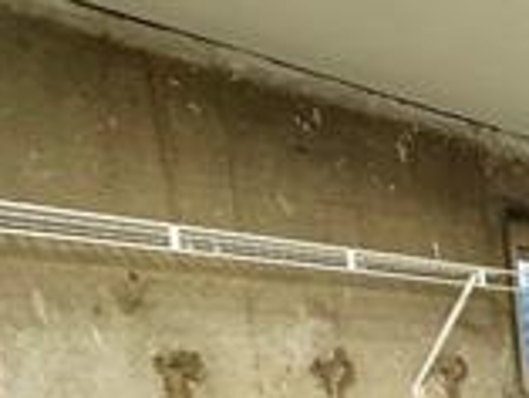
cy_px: 538
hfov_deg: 21.4
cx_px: 960
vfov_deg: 22.5
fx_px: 872
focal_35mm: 57
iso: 500
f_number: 2.2
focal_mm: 2.22
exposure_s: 1/60
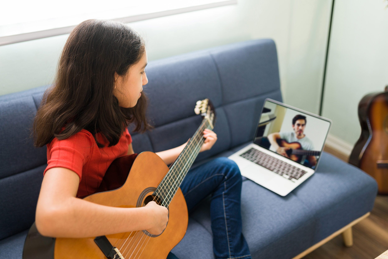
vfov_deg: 36.9
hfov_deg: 53.1
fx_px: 388
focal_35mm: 36
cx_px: 199
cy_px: 132
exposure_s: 1/125
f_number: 1.8
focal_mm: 35
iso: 500
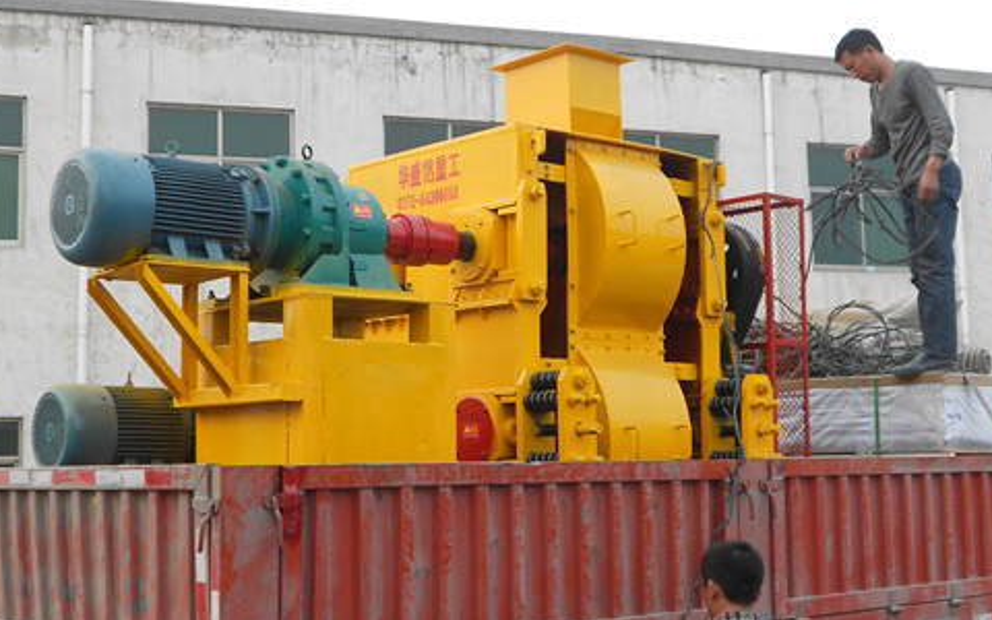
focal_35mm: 57
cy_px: 333
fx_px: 1541
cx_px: 440
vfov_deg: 22.7
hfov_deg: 35.6
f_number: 4.2
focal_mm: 7.7
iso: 80
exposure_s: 1/50
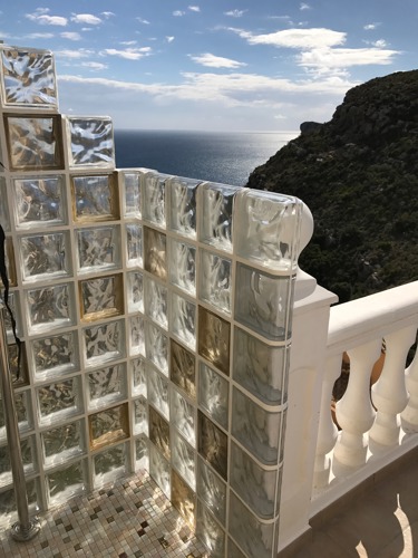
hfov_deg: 49.7
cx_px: 209
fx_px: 451
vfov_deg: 63.4
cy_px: 279
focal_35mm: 28
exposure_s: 1/6849
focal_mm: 3.99
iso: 20
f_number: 1.8
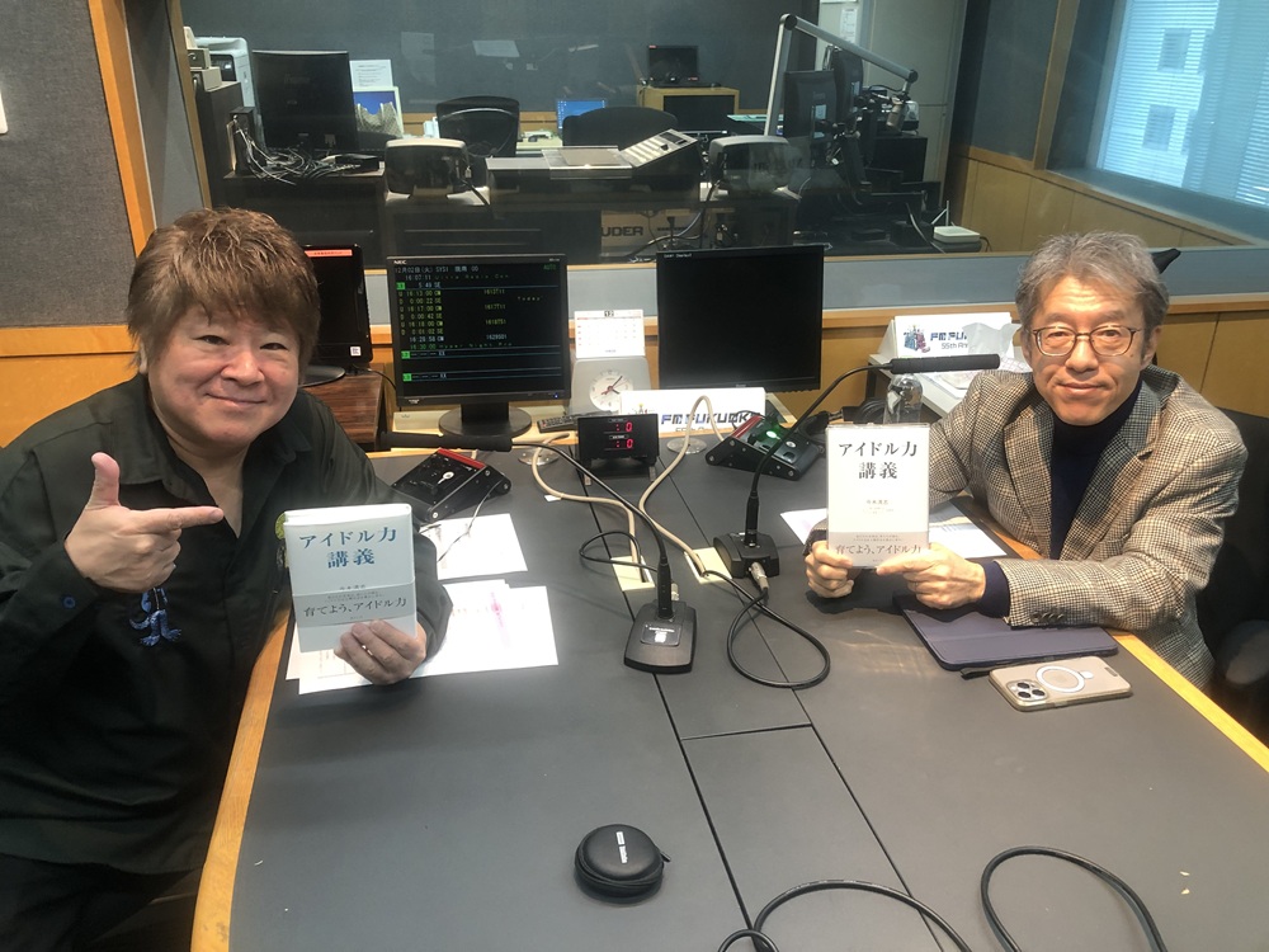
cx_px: 634
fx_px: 1026
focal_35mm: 28
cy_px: 476
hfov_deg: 63.4
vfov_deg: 49.7
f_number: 1.8
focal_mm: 3.99
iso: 50
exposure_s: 1/15
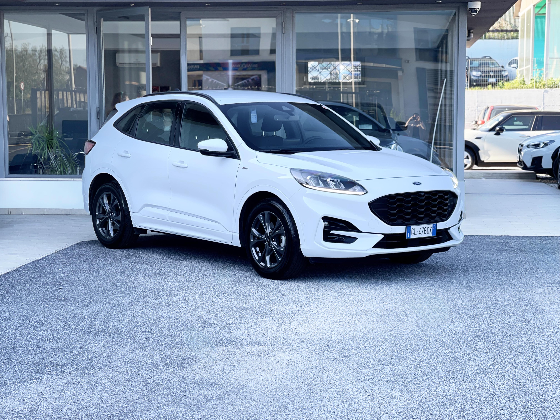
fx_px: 1035
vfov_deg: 22.9
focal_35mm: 64
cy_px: 210
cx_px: 280
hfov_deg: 30.3
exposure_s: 1/121
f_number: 2.2
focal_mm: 7.5
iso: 20
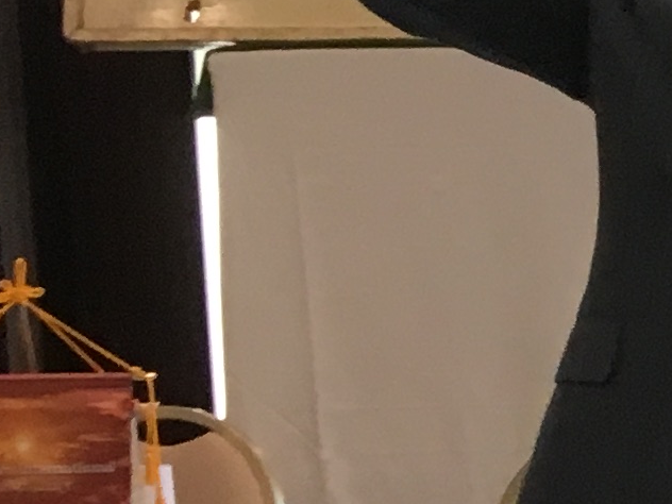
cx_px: 2136
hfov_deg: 8.6
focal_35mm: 185
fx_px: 3591
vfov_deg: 8.0
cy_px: 377
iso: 40
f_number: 2.2
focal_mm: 4.15
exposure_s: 1/30
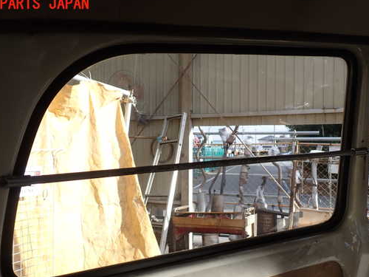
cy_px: 161
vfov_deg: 39.5
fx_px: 384
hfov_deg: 51.3
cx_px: 176
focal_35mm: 36
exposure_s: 1/320
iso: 100
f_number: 3.2
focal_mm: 5.4
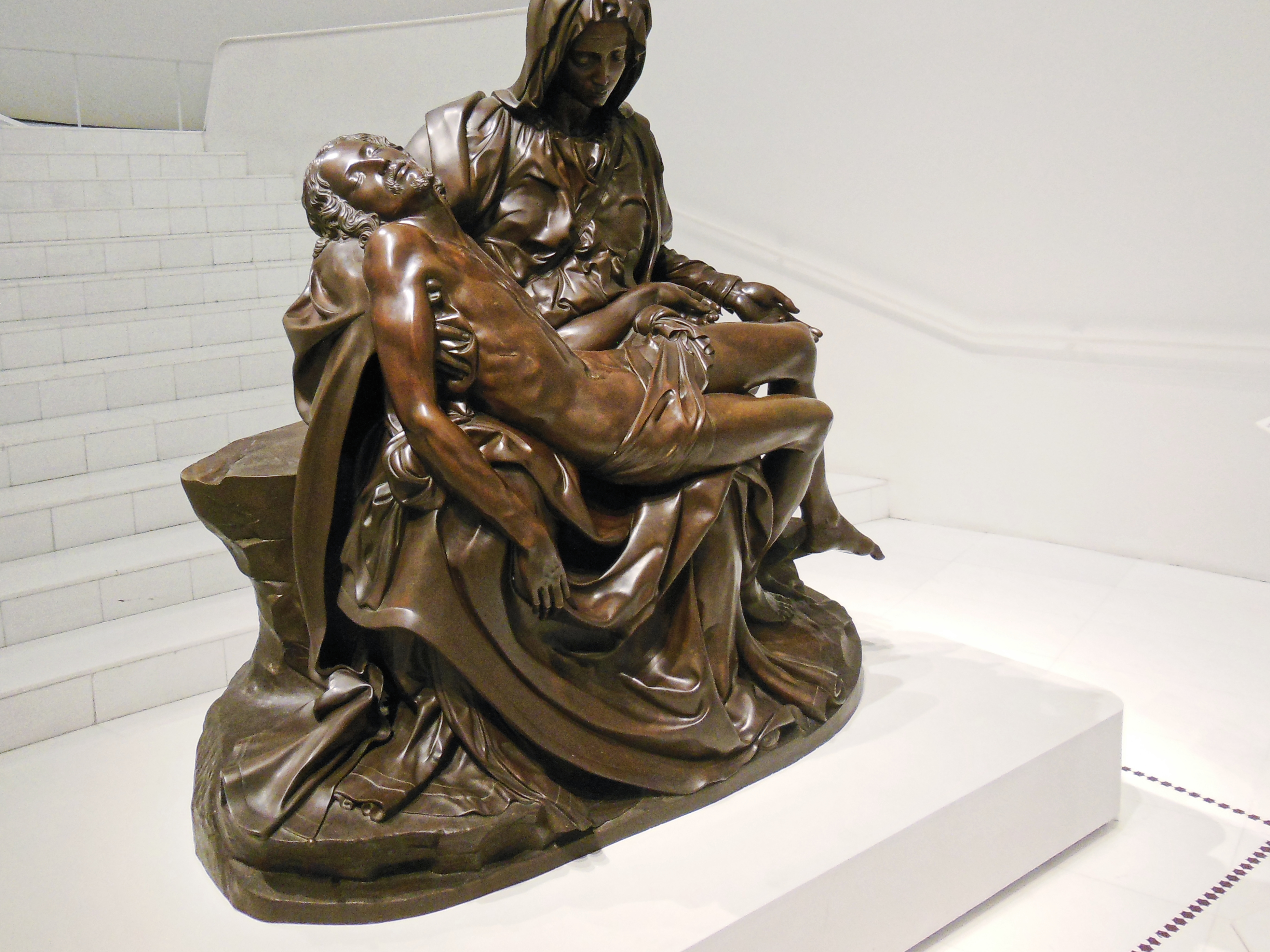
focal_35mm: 31
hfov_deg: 58.1
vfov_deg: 45.2
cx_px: 539
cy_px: 381
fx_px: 1137
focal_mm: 4.5
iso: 500
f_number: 3.5
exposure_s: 1/30
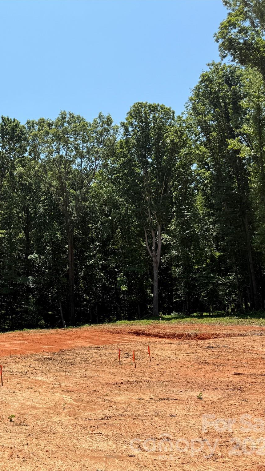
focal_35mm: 35
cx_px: -11
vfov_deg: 56.6
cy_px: 236
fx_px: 437
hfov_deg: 30.8
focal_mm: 6.76
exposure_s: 1/3584
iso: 80
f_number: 1.78
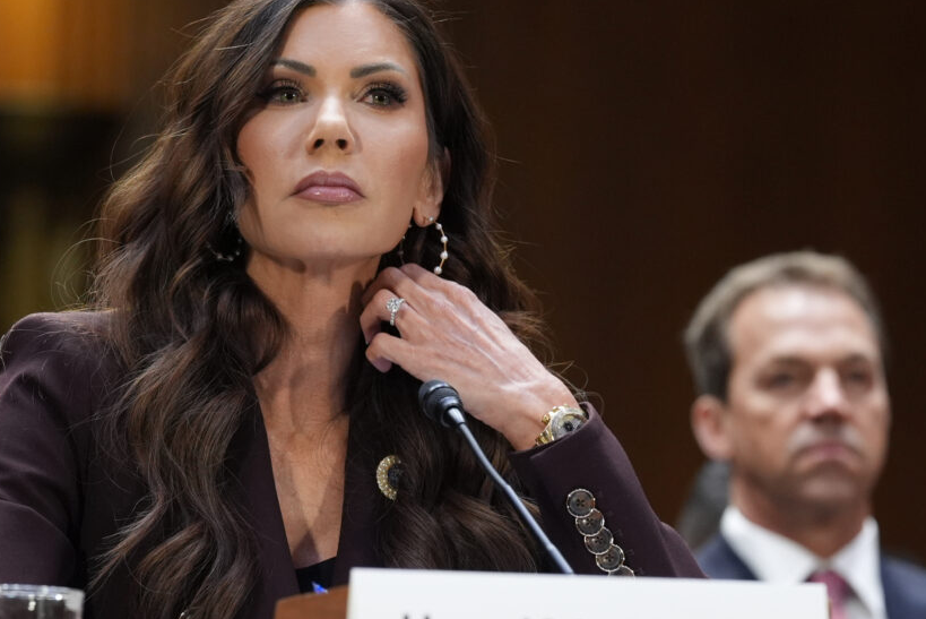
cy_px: 342
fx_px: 7617
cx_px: 354
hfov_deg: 7.0
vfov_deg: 4.6
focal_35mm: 296
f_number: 4
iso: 2000
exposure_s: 1/125
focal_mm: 135
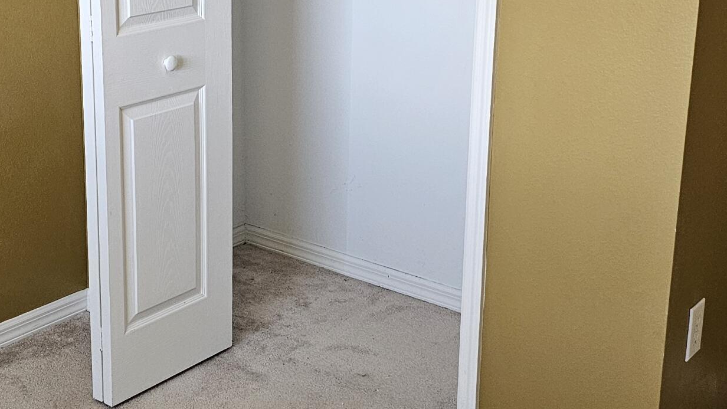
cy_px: 92
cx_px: 313
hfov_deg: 34.3
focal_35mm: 61
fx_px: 1176
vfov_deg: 19.6
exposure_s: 1/120
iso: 500
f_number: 1.7
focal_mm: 6.3
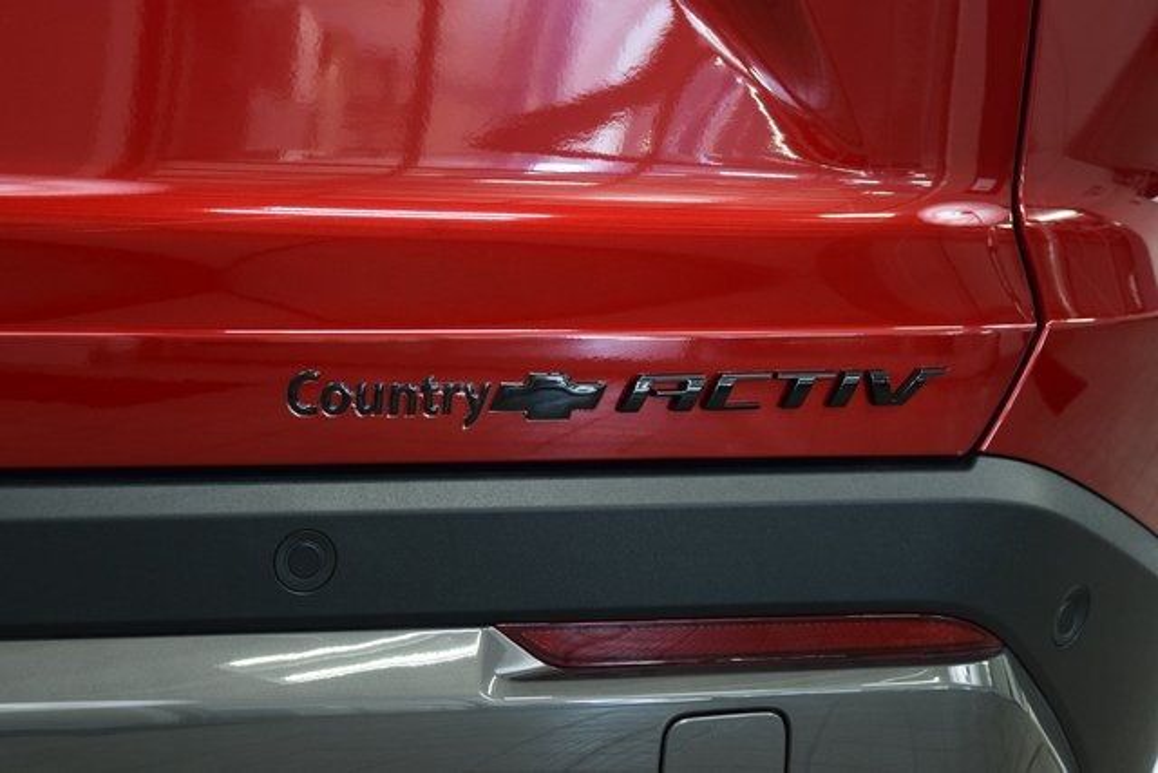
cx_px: 579
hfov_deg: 19.5
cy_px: 386
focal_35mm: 105
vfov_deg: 13.0
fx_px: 3378
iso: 1600
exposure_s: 1/30
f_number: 7.1
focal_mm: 70
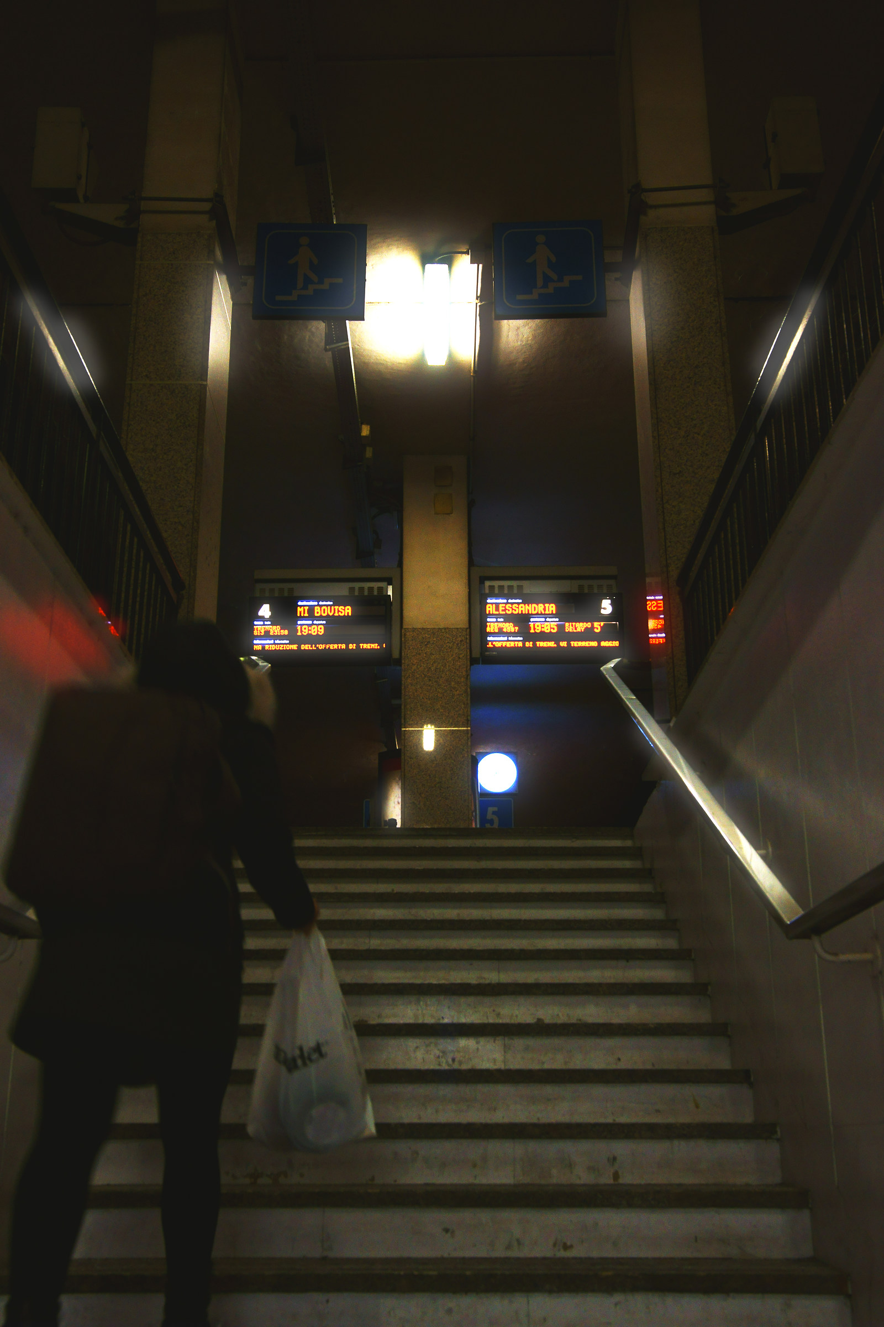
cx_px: 442
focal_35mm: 36
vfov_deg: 53.1
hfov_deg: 36.9
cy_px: 664
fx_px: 1326
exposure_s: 1/25
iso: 500
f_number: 4
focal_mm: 24
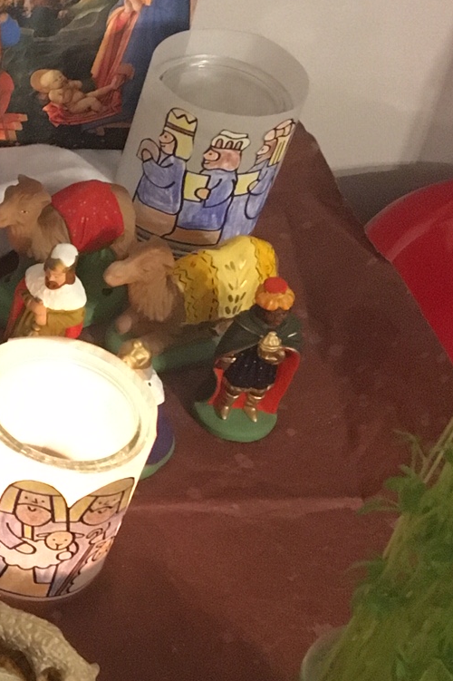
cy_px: 293
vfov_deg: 25.0
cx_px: -454
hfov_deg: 14.1
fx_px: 1530
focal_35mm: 81
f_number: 2.2
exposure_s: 1/17
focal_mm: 4.15
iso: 320
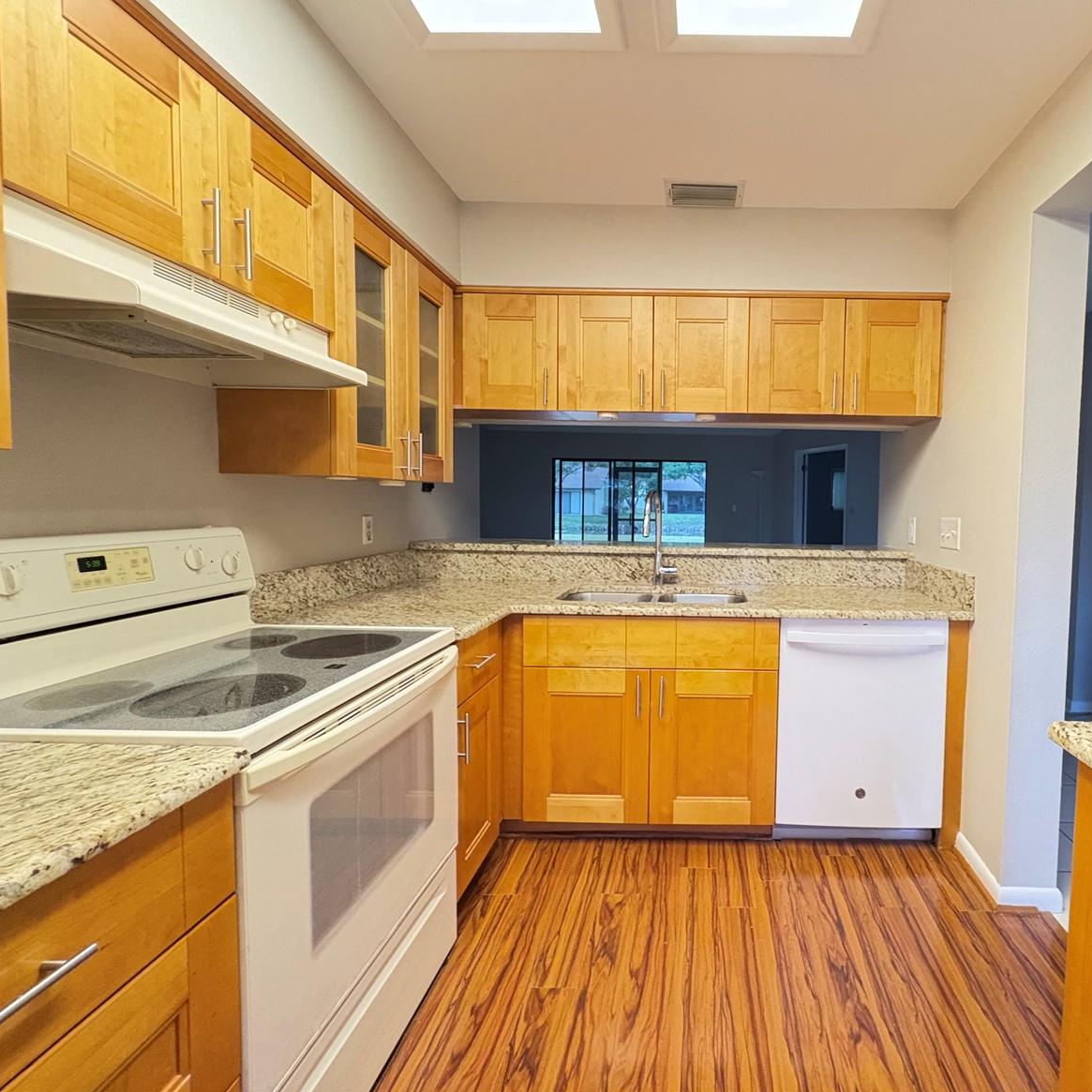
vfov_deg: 84.0
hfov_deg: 82.0
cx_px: 698
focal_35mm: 17
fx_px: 607
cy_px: 532
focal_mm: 2.22
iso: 800
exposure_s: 1/60
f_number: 2.2
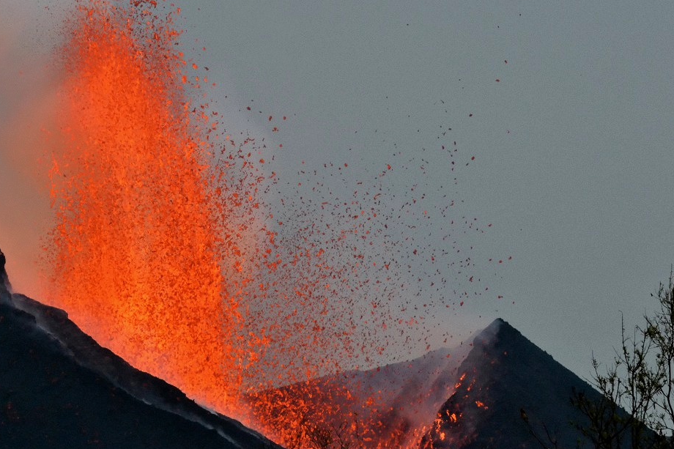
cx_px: 265
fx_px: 4579
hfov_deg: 8.4
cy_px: 223
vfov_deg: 5.6
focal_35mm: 245
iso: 1250
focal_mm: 125
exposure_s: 1/100
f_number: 14
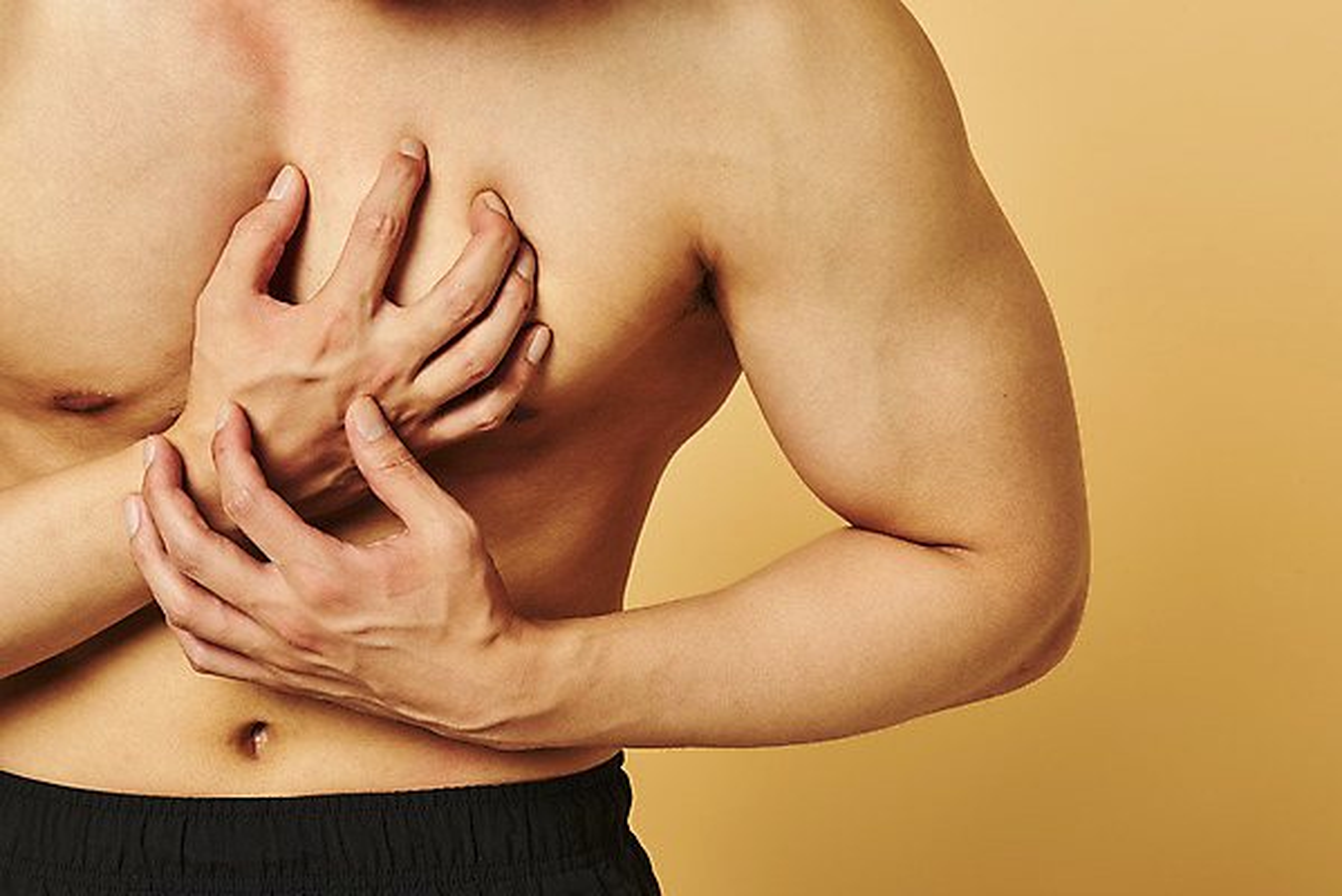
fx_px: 3916
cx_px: 671
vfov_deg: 13.1
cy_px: 448
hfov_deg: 19.4
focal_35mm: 105
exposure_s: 1/125
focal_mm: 105
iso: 100
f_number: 16
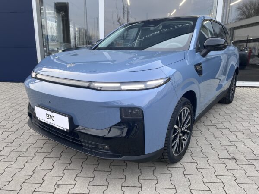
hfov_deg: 67.3
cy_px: 97
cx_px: 130
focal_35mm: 26
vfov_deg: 53.1
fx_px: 195
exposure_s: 1/125
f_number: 1.6
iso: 64
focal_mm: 5.1
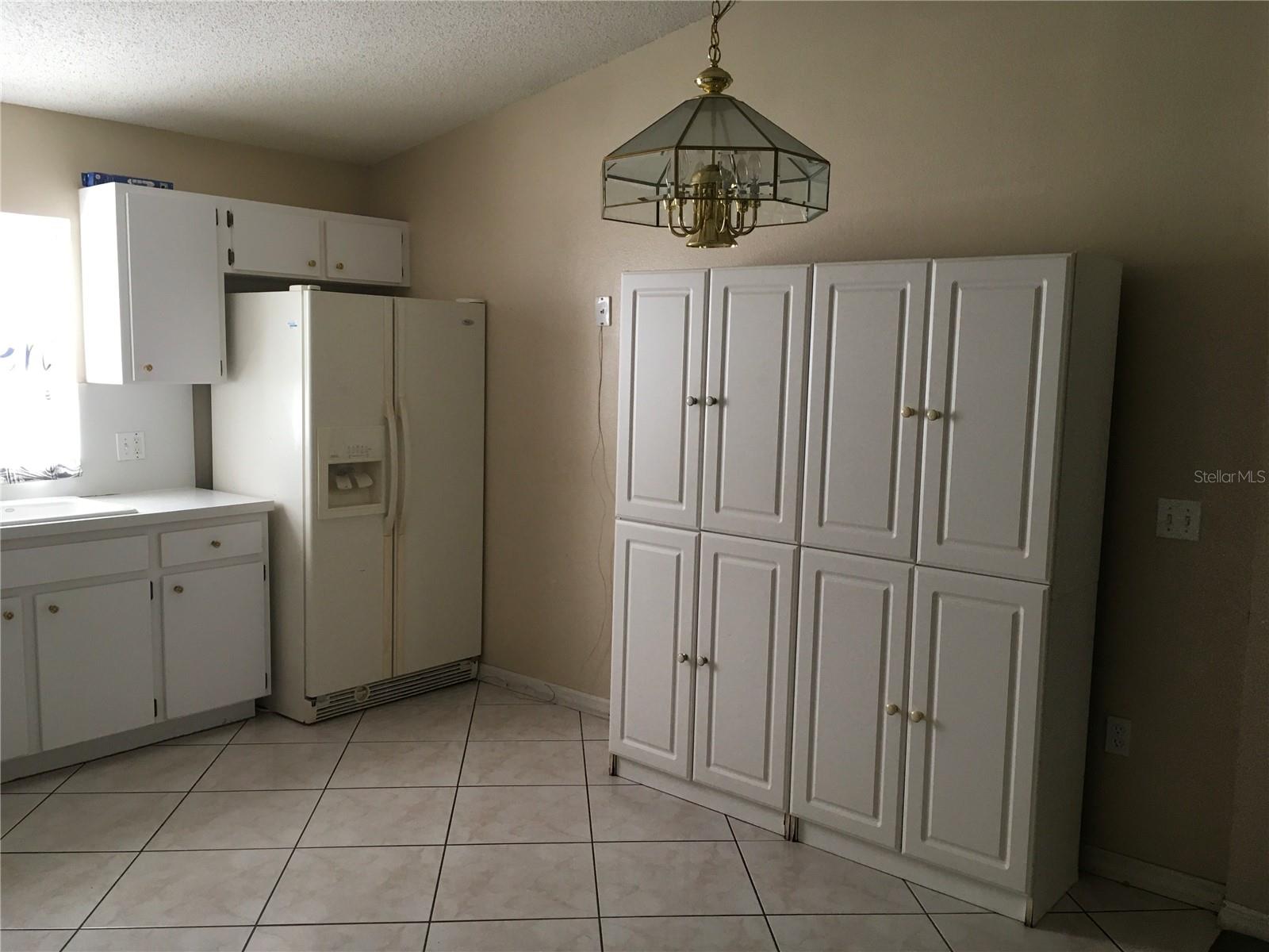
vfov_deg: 48.2
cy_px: 476
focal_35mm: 29
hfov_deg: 61.7
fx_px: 1063
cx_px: 634
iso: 40
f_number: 2.2
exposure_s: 1/30
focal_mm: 4.15
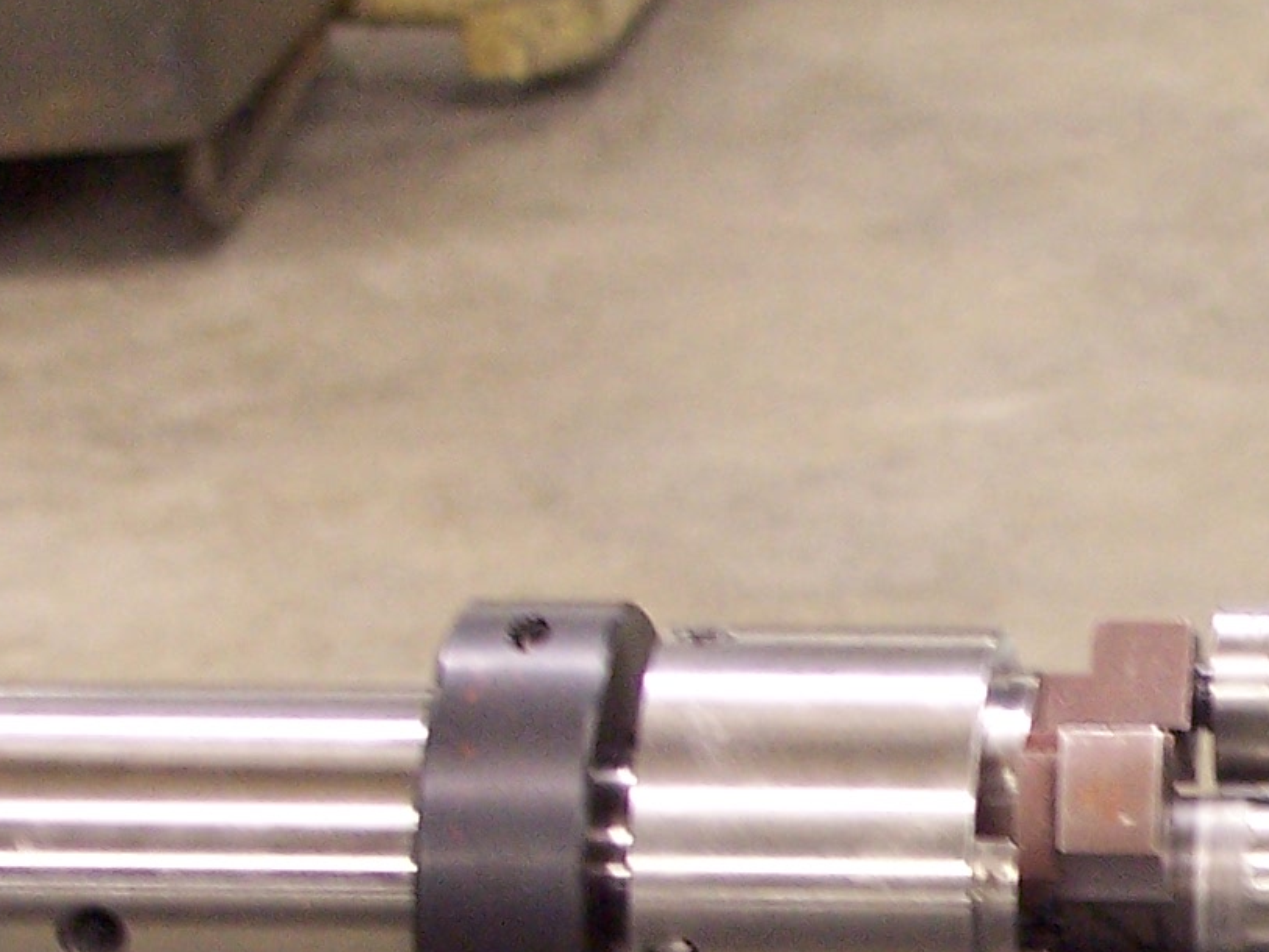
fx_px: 6233
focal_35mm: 170
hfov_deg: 11.3
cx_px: 1773
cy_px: 1077
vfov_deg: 8.7
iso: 140
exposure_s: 1/15
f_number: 2.8
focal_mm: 10.3
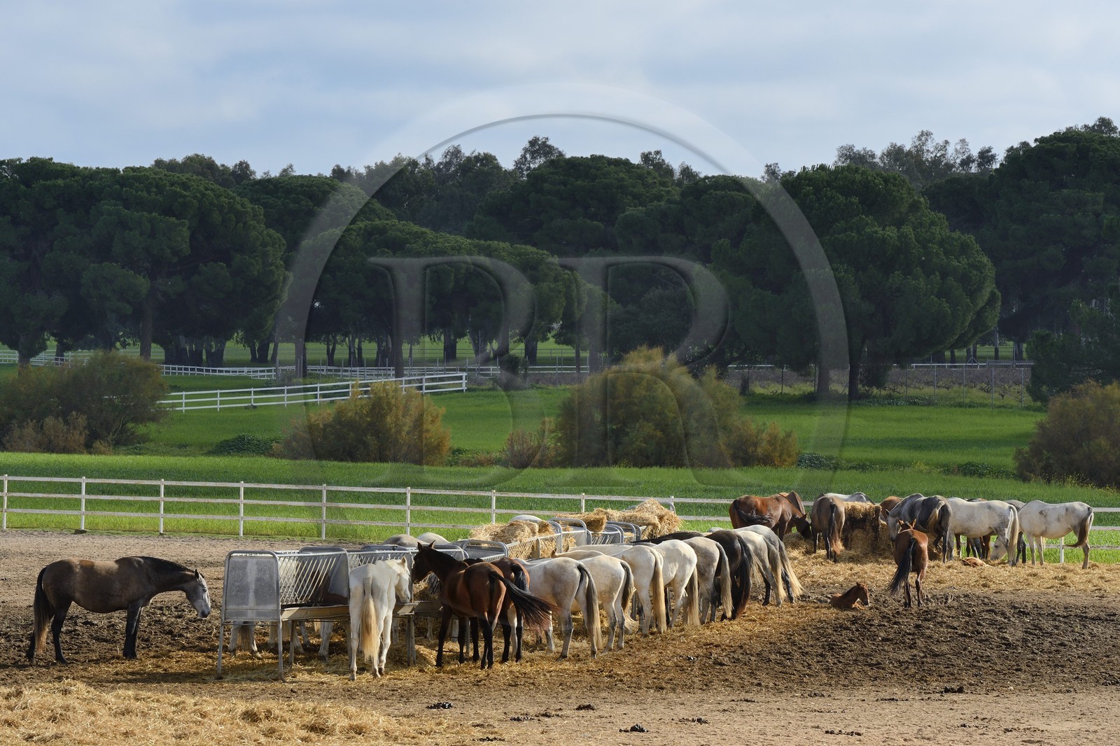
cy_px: 373
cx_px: 560
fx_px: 4976
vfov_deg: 8.6
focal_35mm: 160
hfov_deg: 12.8
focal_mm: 160
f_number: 14
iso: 400
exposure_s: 1/320
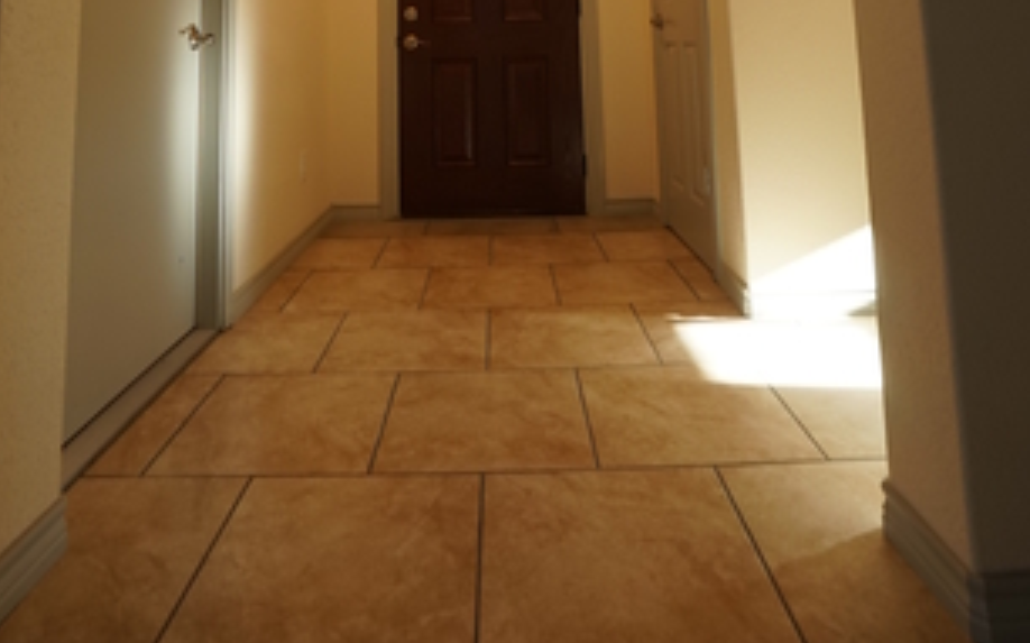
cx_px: 495
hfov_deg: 74.8
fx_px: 673
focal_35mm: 24
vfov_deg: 41.1
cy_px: -61
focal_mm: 10
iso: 160
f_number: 11
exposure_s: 1/4
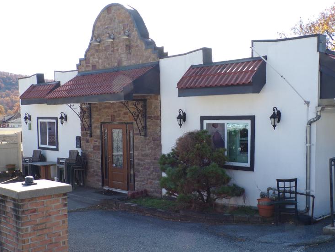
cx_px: 187
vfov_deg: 34.2
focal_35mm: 42
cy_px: 153
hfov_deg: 44.7
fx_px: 407
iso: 80
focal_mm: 5.8
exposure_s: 1/200
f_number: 4.6
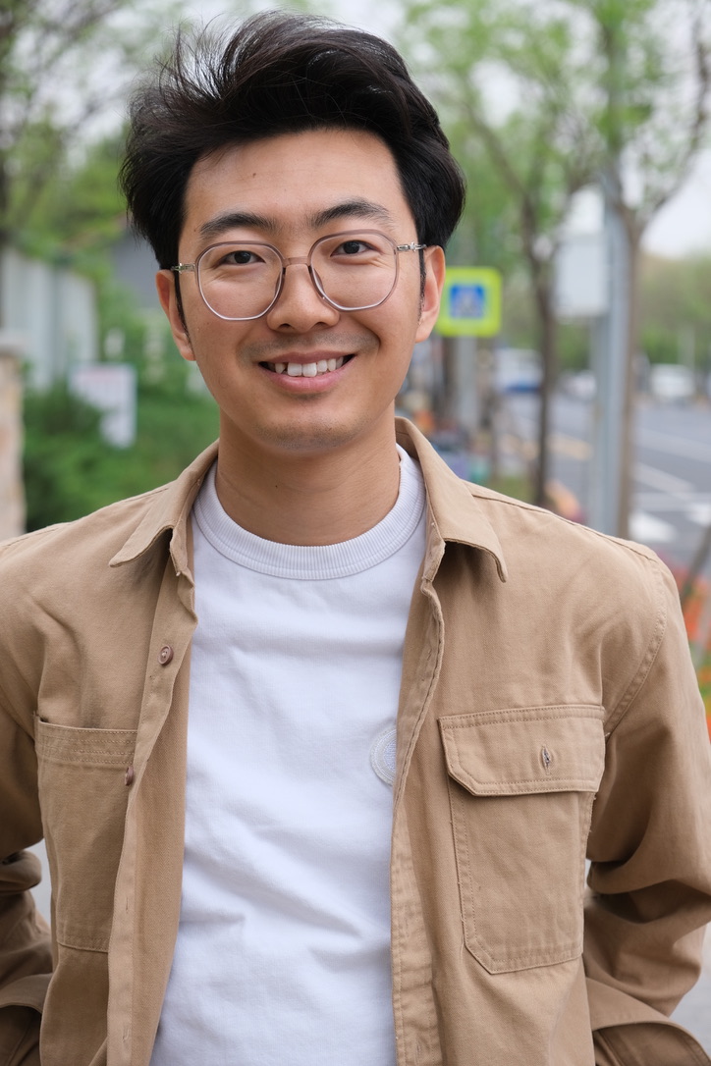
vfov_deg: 24.5
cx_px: 356
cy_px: 533
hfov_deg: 16.5
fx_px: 2459
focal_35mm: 83
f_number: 4
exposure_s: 1/180
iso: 320
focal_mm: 55
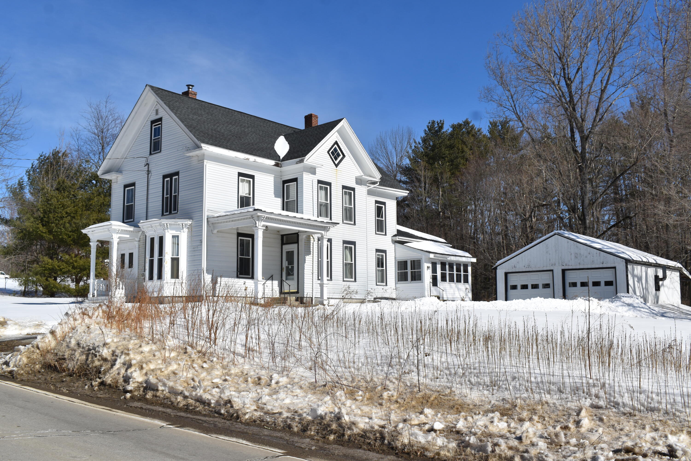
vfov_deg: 36.9
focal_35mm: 36
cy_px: 230
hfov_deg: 53.1
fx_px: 691
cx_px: 346
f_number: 10
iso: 100
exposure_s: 1/400
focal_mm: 24
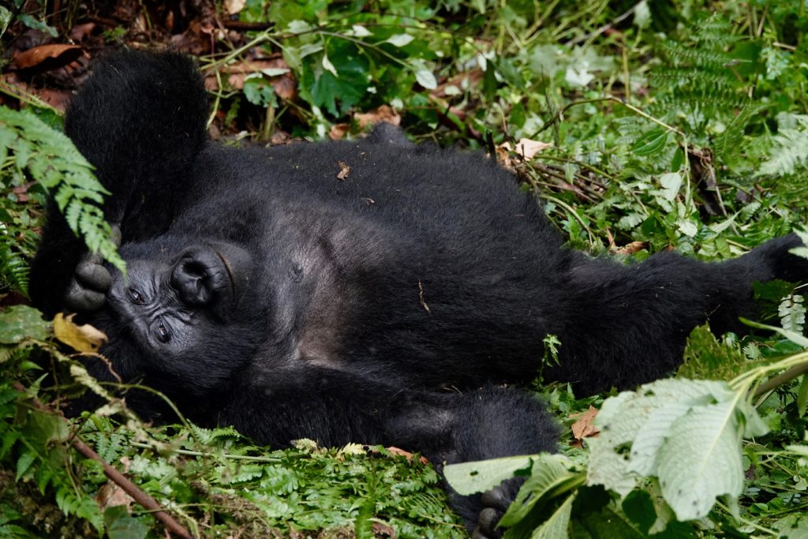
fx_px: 4310
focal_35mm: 192
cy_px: 270
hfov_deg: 10.7
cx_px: 404
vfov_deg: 7.2
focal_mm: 70.27
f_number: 4
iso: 800
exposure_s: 1/200
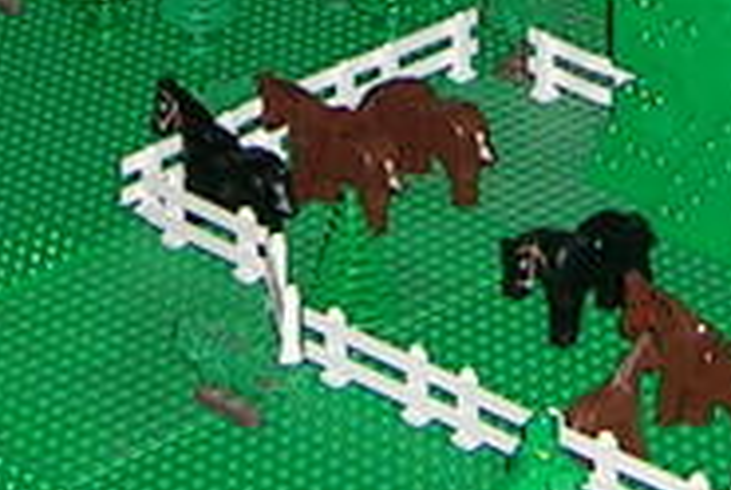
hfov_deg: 10.2
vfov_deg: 6.7
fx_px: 4088
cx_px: 605
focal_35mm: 201
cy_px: -395
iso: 64
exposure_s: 1/60.1
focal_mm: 5.4
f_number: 2.8
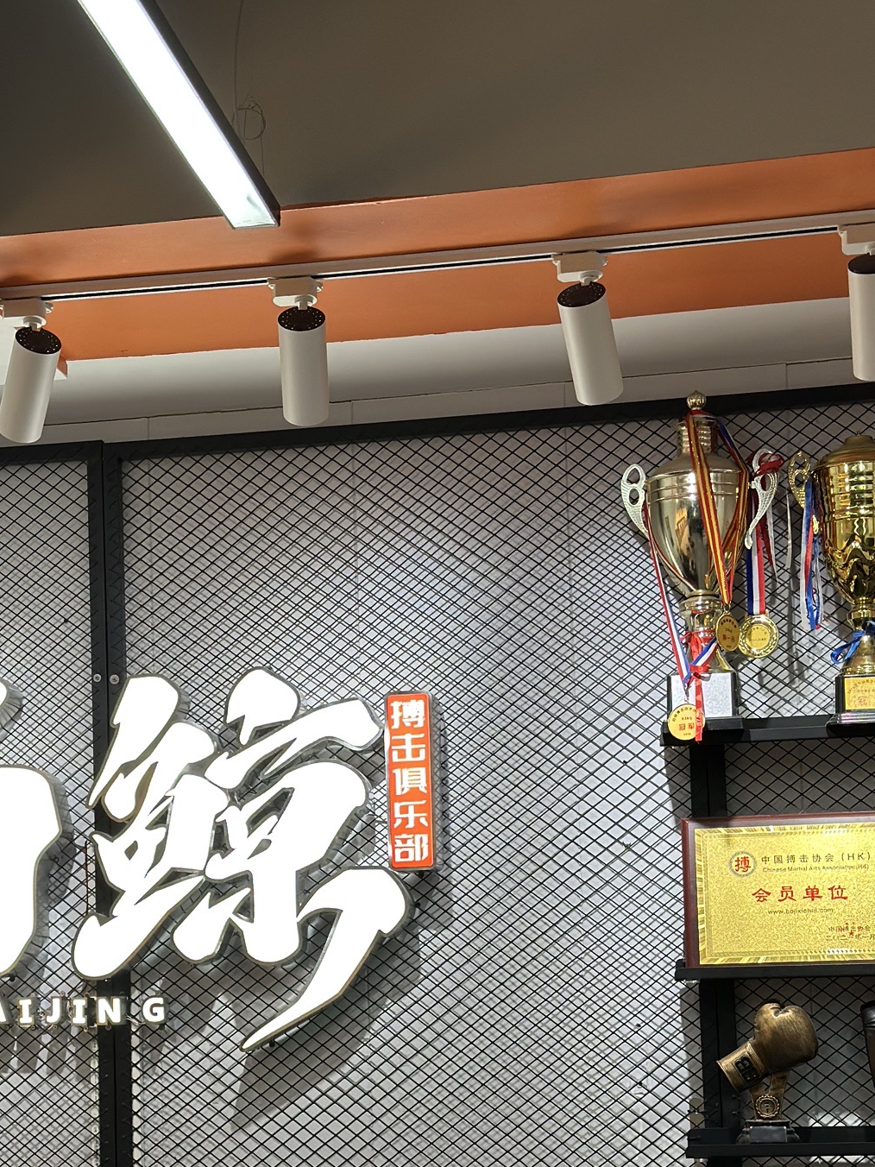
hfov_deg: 20.7
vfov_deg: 27.1
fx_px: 2393
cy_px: 838
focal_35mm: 71
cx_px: 318
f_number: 1.78
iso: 64
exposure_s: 1/169
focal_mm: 6.86
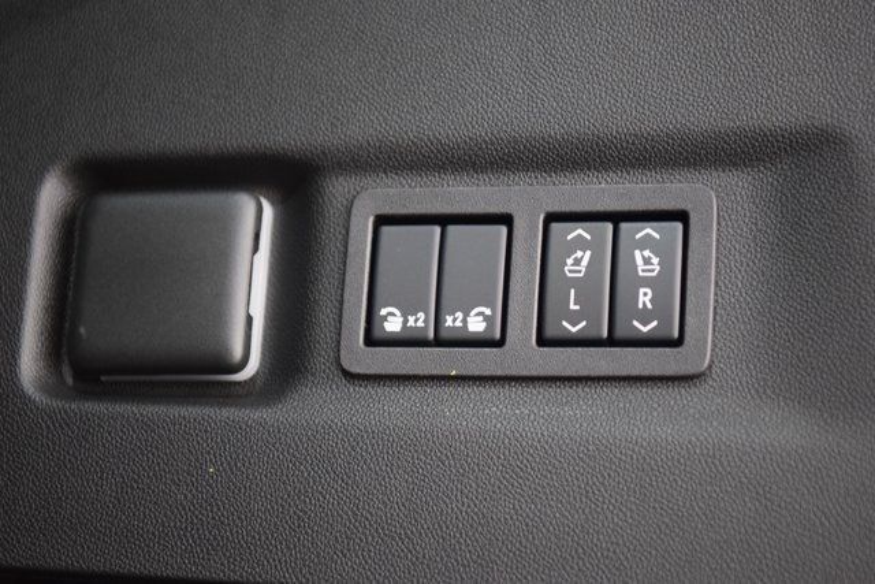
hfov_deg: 19.5
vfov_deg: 13.0
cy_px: 292
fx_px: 2552
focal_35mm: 105
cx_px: 438
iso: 1600
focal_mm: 70
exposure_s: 1/6
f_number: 2.8
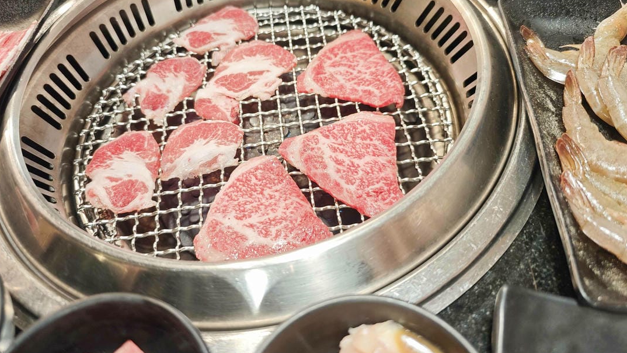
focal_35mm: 28
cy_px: 120
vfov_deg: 41.0
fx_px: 465
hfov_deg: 67.9
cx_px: 314
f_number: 1.63
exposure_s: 1/60
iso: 320
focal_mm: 8.72
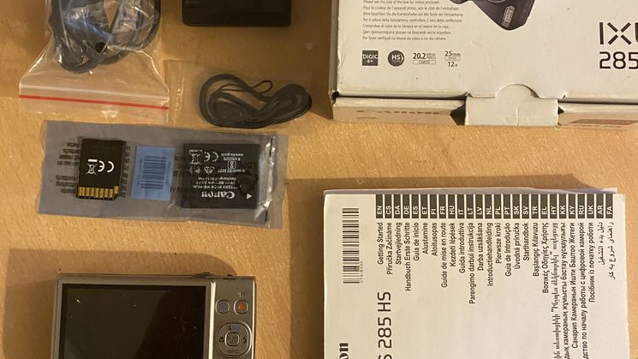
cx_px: 319
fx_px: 643
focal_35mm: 38
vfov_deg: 31.1
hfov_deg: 52.8
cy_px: 148
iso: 400
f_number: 1.8
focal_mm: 4.25
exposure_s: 1/50
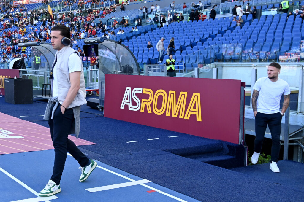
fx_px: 262
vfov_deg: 42.3
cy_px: 101
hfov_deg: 60.3
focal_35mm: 31
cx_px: 152
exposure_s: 1/500
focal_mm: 31
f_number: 4
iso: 500
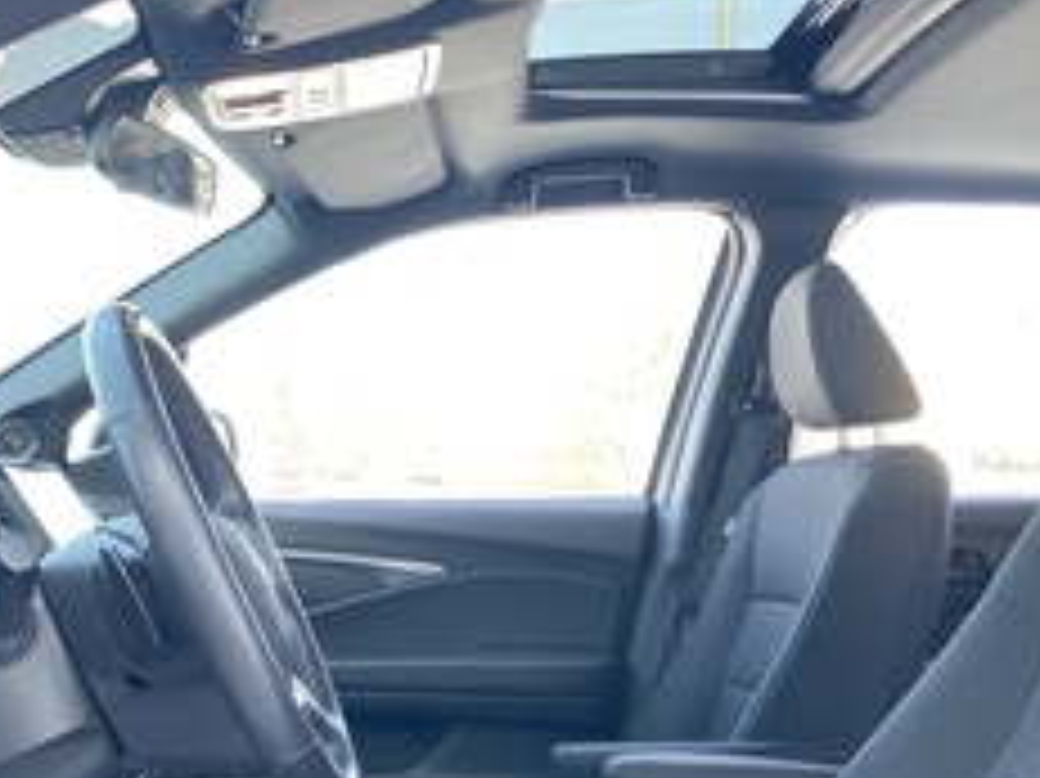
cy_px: 506
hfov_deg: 37.5
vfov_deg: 28.4
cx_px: 522
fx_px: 1531
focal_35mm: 51
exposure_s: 1/121
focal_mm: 3.99
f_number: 1.8
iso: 64
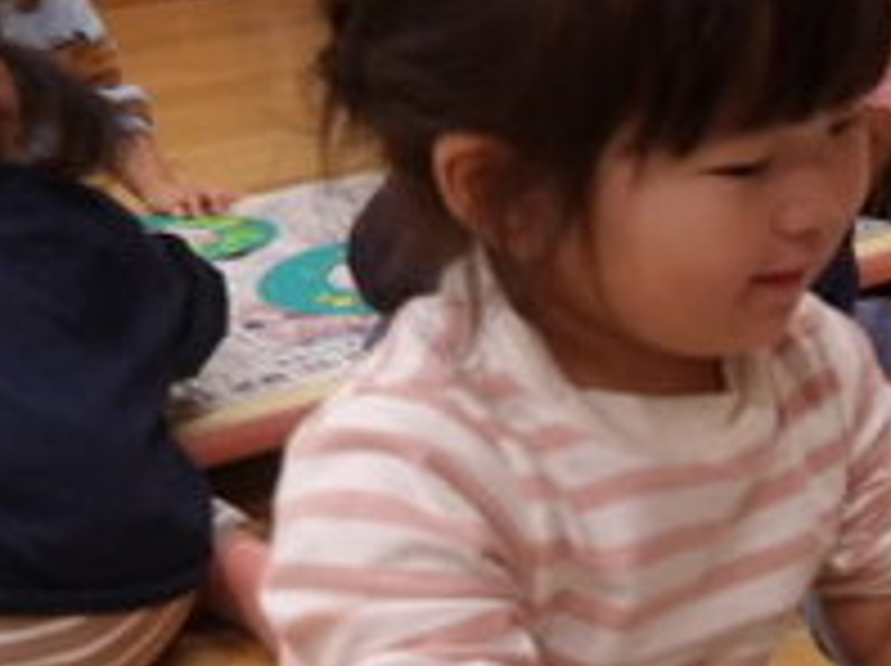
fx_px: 2108
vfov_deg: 17.8
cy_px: 558
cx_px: 932
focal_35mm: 82
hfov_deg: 22.7
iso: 104
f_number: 3
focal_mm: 4.9
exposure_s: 1/30
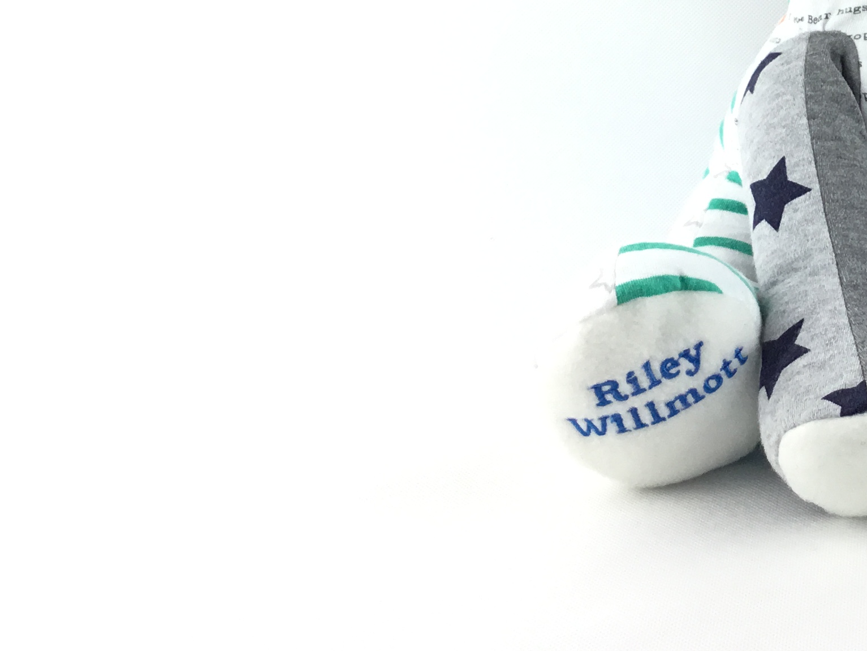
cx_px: 922
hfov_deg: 27.2
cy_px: 25
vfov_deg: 21.6
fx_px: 1653
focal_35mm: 66
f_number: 2.4
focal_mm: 3.3
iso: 25
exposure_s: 1/139
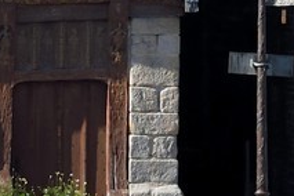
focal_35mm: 790
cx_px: -718
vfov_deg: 1.7
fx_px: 6451
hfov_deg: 2.6
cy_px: -131
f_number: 10
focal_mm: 105
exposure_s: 1/320
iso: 200
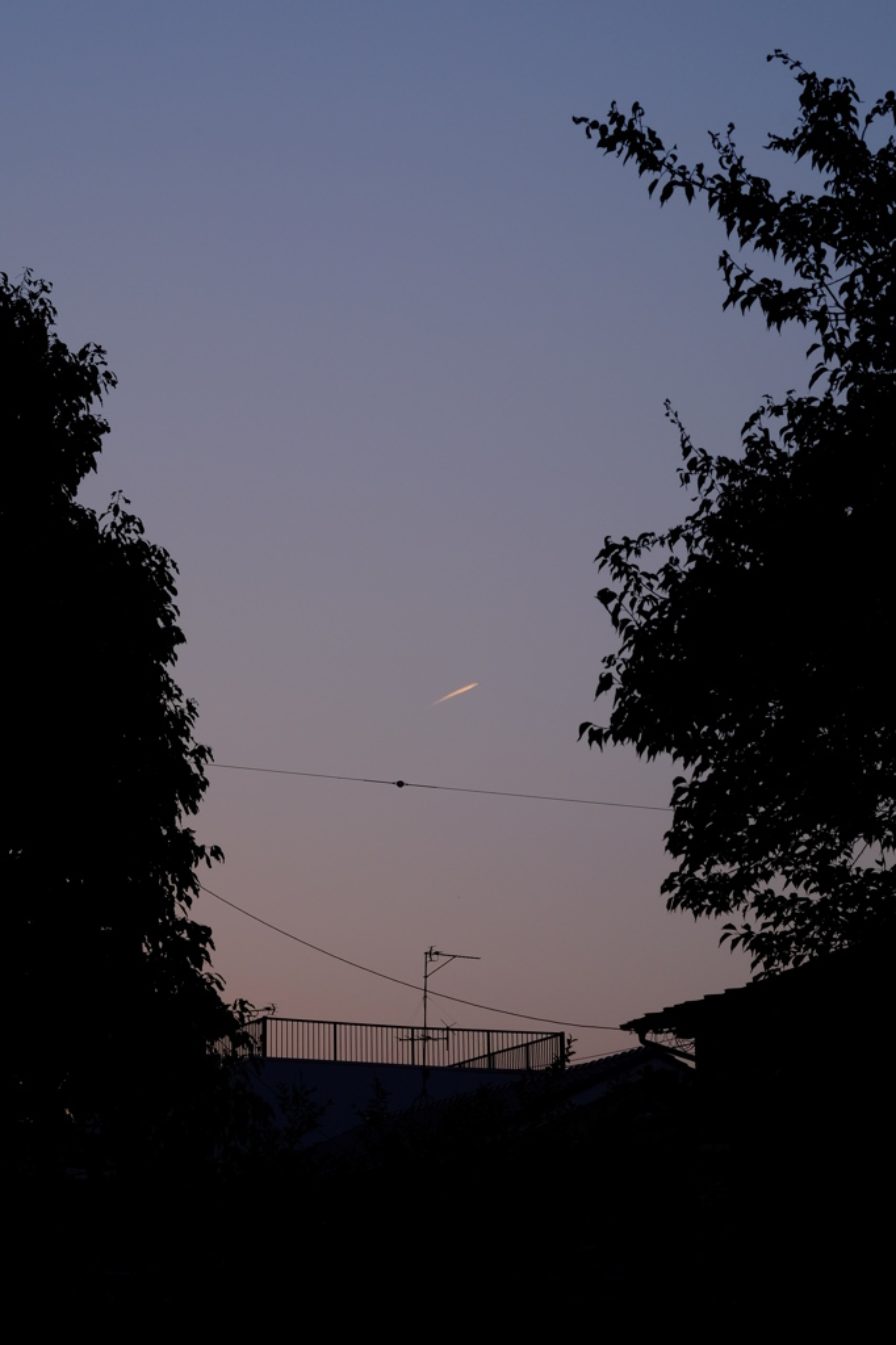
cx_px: 448
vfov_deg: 24.2
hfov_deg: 16.3
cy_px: 672
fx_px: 3138
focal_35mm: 84
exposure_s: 1/80
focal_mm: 56
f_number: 13
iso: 400
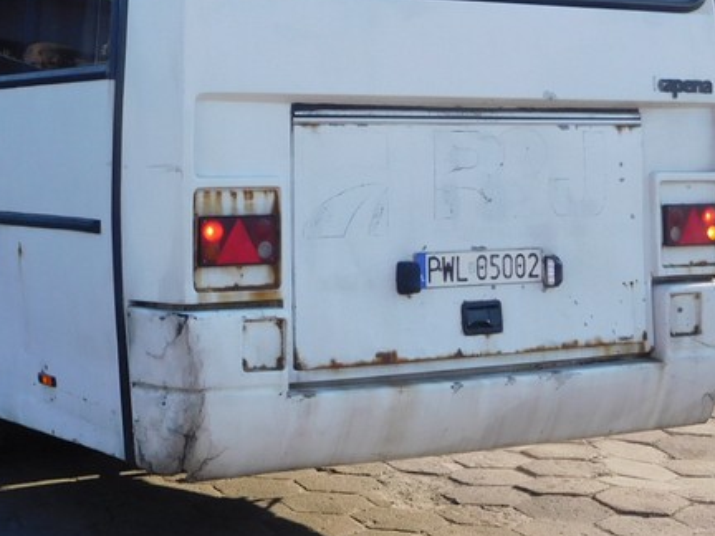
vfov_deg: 19.7
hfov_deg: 26.4
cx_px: 189
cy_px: 31
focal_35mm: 73
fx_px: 1508
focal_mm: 6.2
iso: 125
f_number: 3.8
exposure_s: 1/500
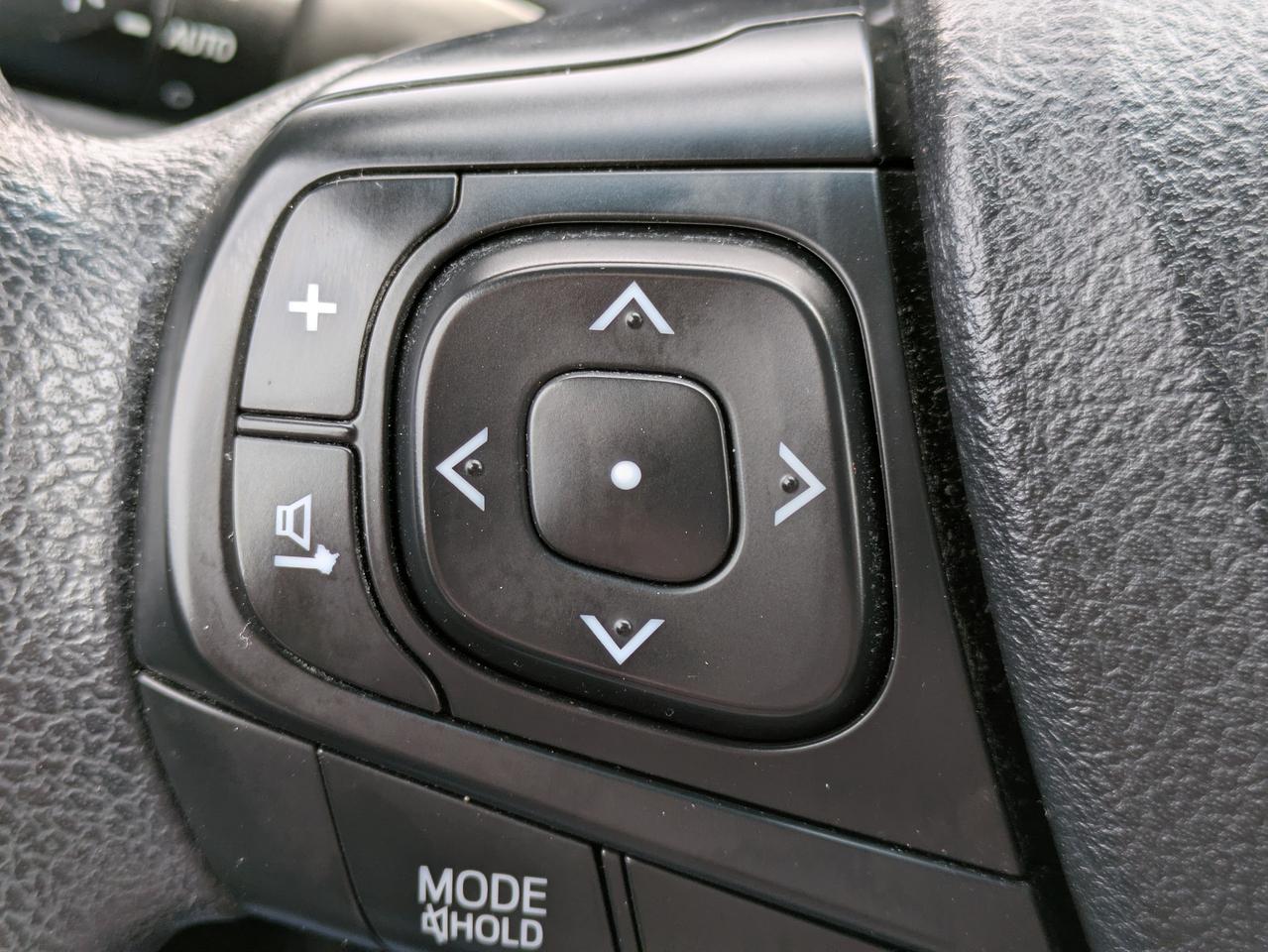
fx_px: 1869
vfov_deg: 28.6
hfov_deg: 37.5
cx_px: 634
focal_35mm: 51
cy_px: 476
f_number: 1.89
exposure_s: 1/120
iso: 84
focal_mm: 5.43
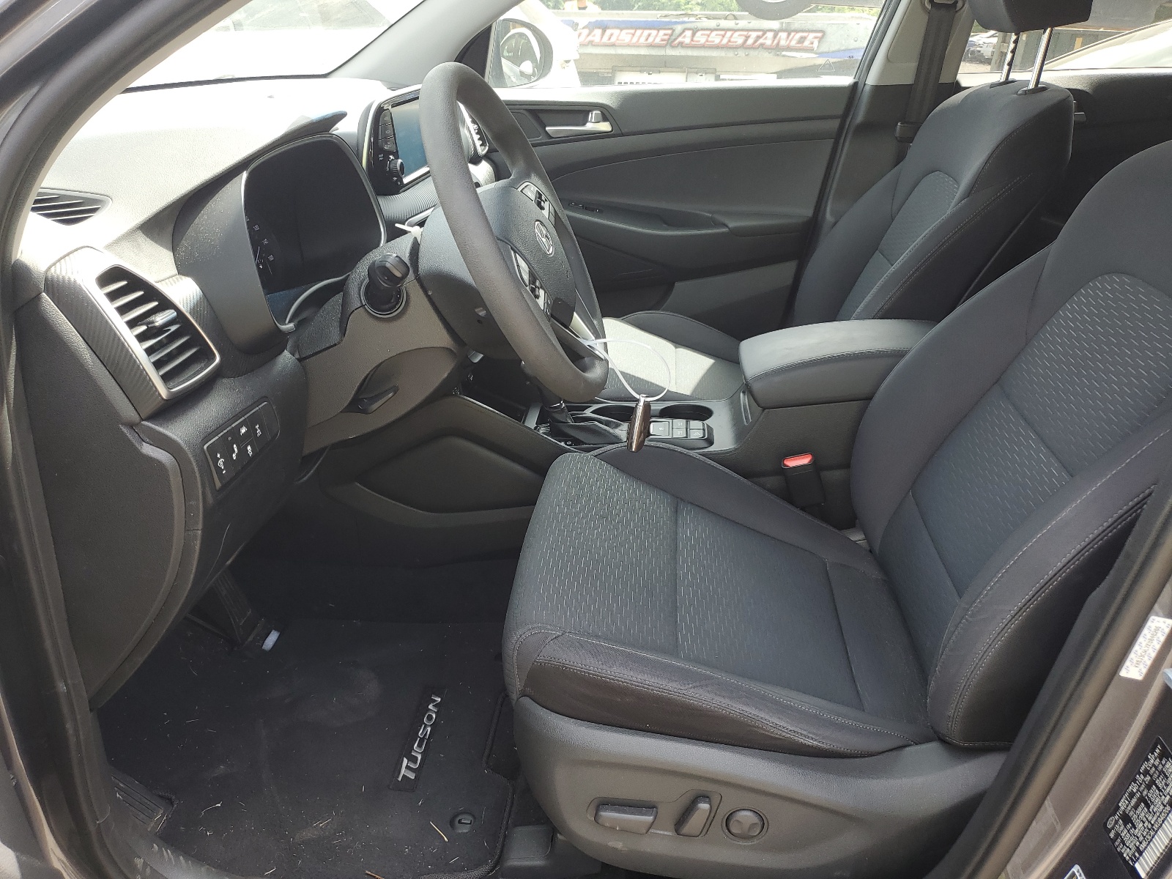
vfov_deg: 53.1
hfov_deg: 67.3
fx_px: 880
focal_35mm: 26
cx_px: 586
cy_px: 440
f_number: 1.5
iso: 50
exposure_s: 1/270
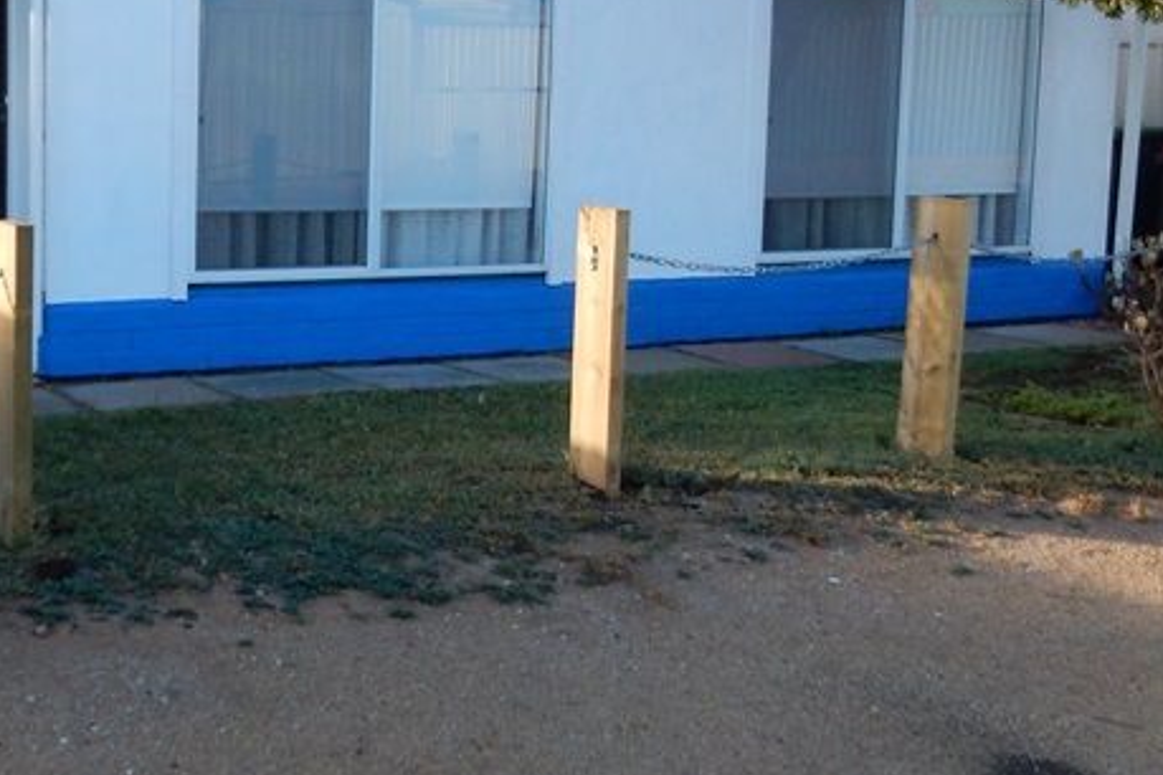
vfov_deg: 23.3
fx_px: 1874
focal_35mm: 58
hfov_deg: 33.1
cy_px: 248
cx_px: 175
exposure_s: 1/320
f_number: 3.7
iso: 125
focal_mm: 4.5
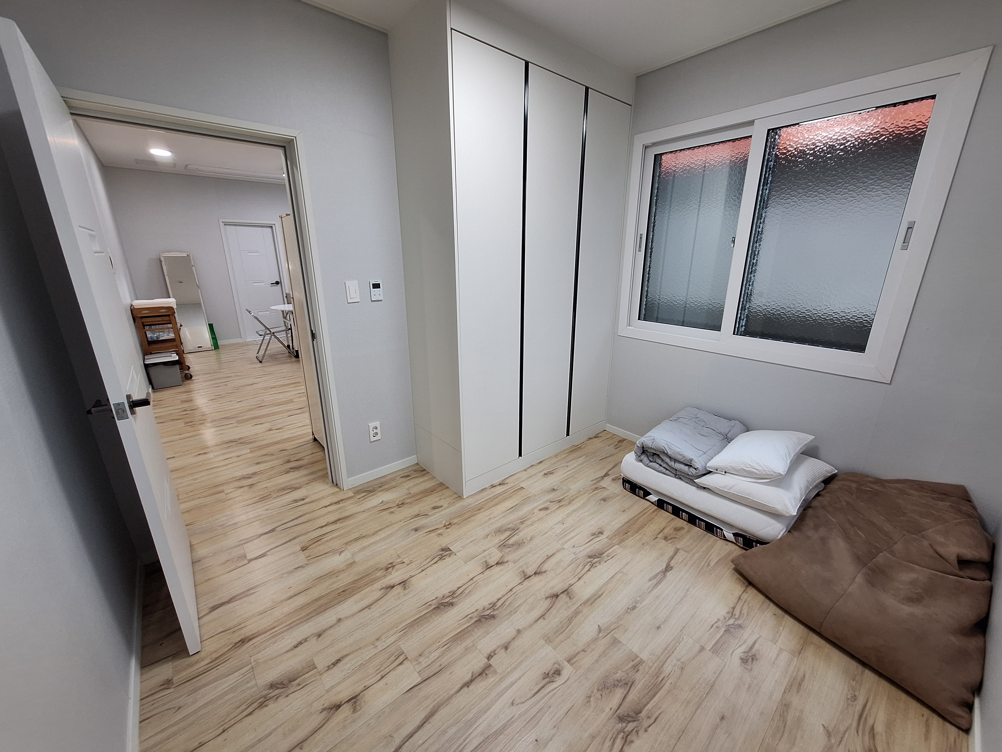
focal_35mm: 13
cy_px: 376
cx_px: 501
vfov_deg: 89.9
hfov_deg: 106.2
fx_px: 376
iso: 80
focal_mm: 1.74
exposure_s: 1/40
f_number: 2.2
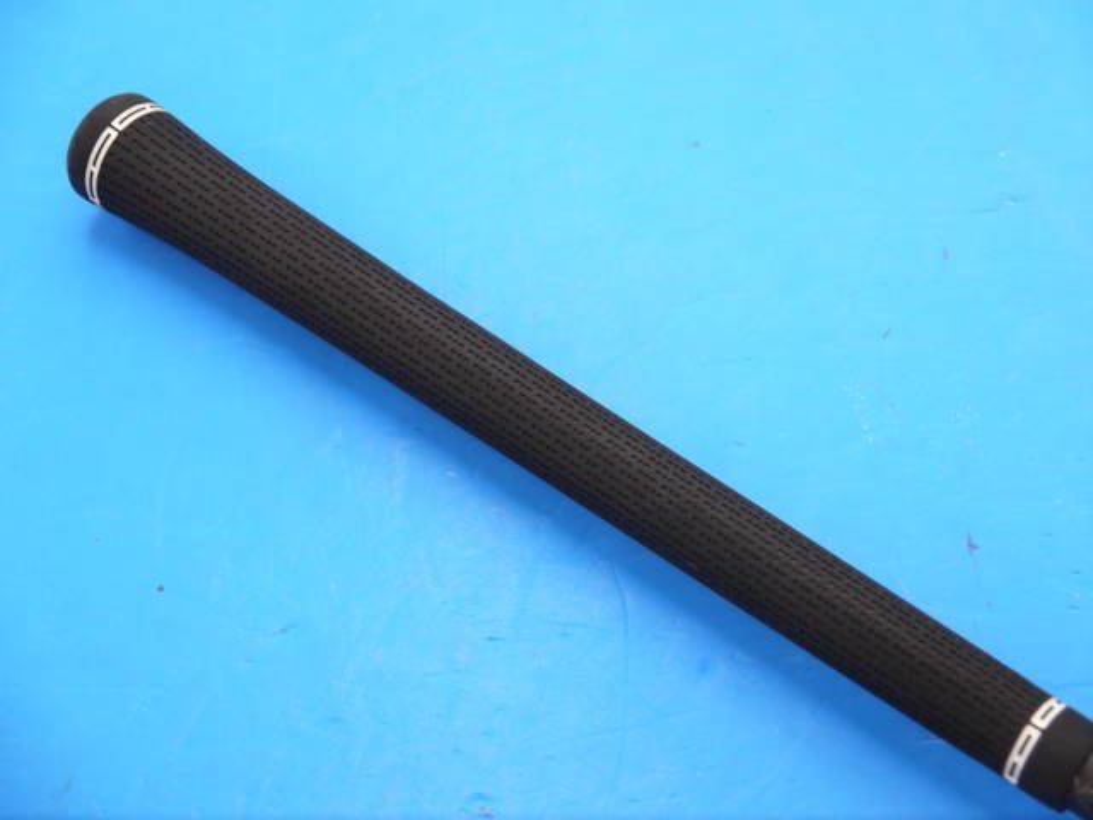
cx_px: 546
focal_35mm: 84
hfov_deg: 23.3
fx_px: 2652
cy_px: 410
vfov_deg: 17.6
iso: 800
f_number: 5.6
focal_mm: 42
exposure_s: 1/80
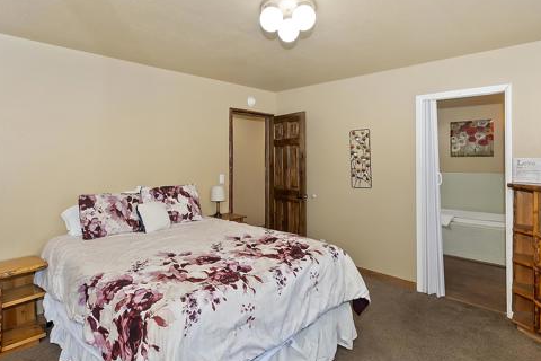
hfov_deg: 84.0
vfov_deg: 61.7
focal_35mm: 20
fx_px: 301
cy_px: 155
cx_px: 265
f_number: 8
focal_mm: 10
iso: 400
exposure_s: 1/30
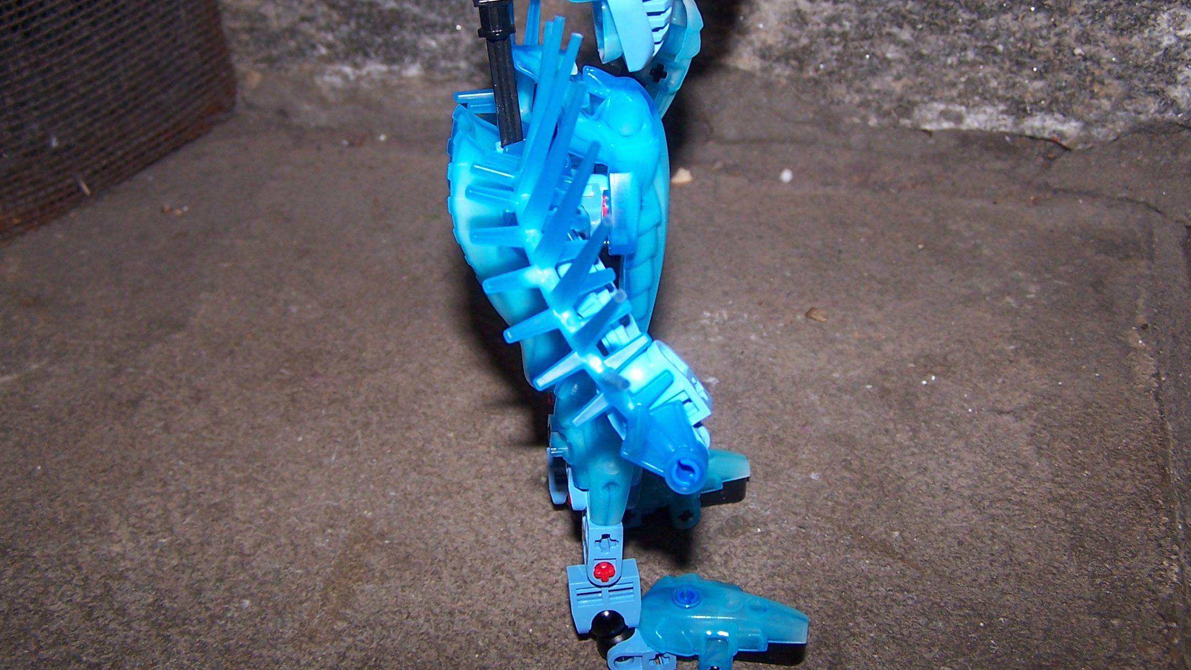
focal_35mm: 42
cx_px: 596
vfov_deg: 28.3
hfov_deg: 48.4
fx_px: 1326
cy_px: 278
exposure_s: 1/60
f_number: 2.8
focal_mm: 6.3
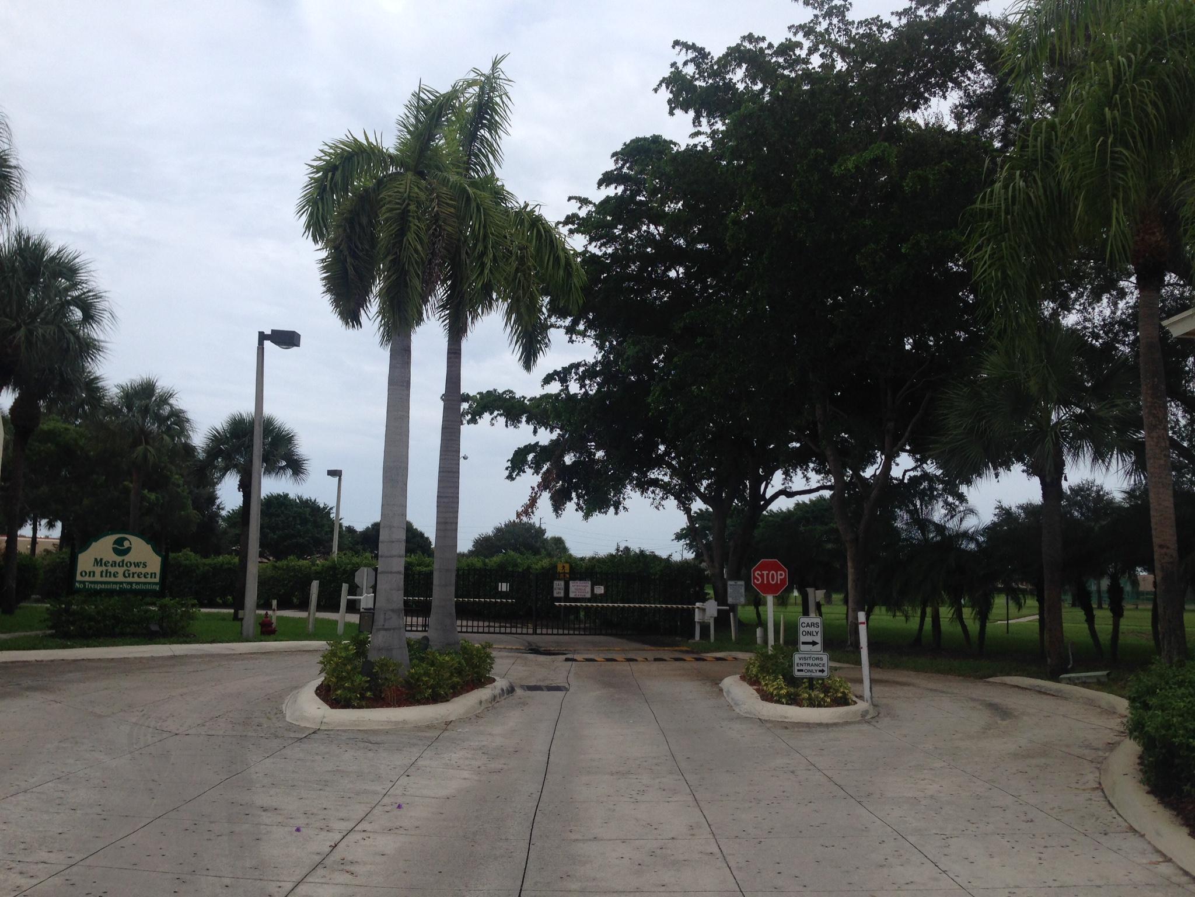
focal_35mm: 33
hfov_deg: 55.4
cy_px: 448
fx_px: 1139
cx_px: 598
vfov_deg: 42.9
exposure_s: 1/1869
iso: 50
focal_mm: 4.12
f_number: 2.4
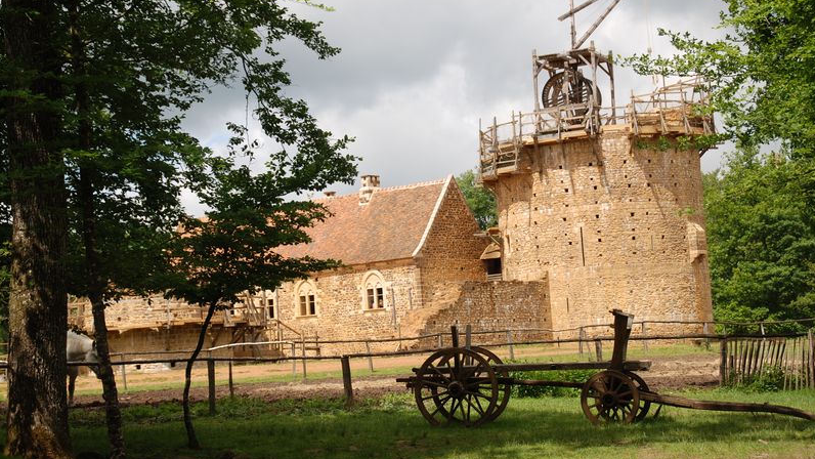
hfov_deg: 27.9
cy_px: 215
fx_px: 1643
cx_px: 409
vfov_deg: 15.9
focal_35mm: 76
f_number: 8
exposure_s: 1/250
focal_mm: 48
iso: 100
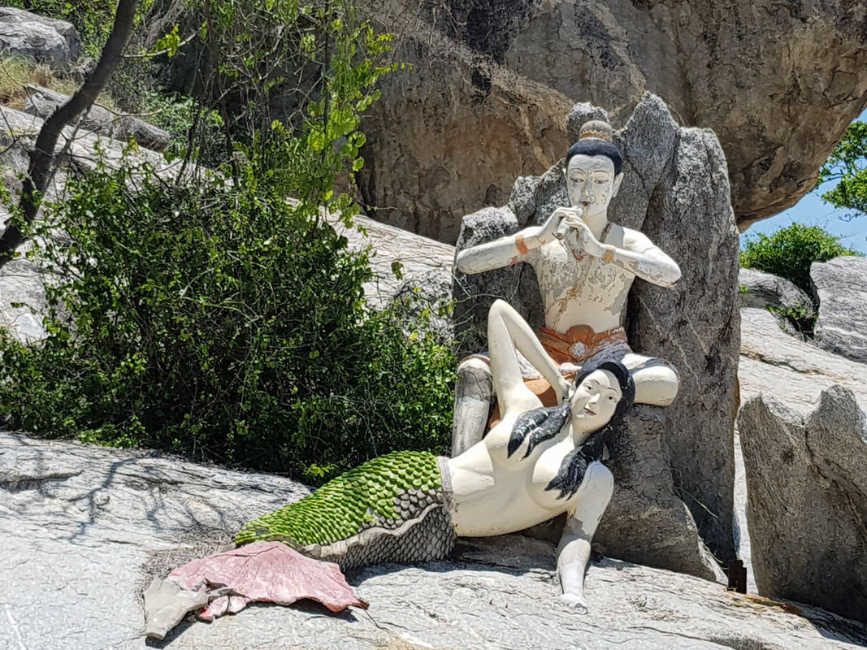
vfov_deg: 53.1
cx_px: 434
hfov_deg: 67.3
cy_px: 325
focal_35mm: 26
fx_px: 651
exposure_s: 1/2208
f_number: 1.7
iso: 40
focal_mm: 4.2
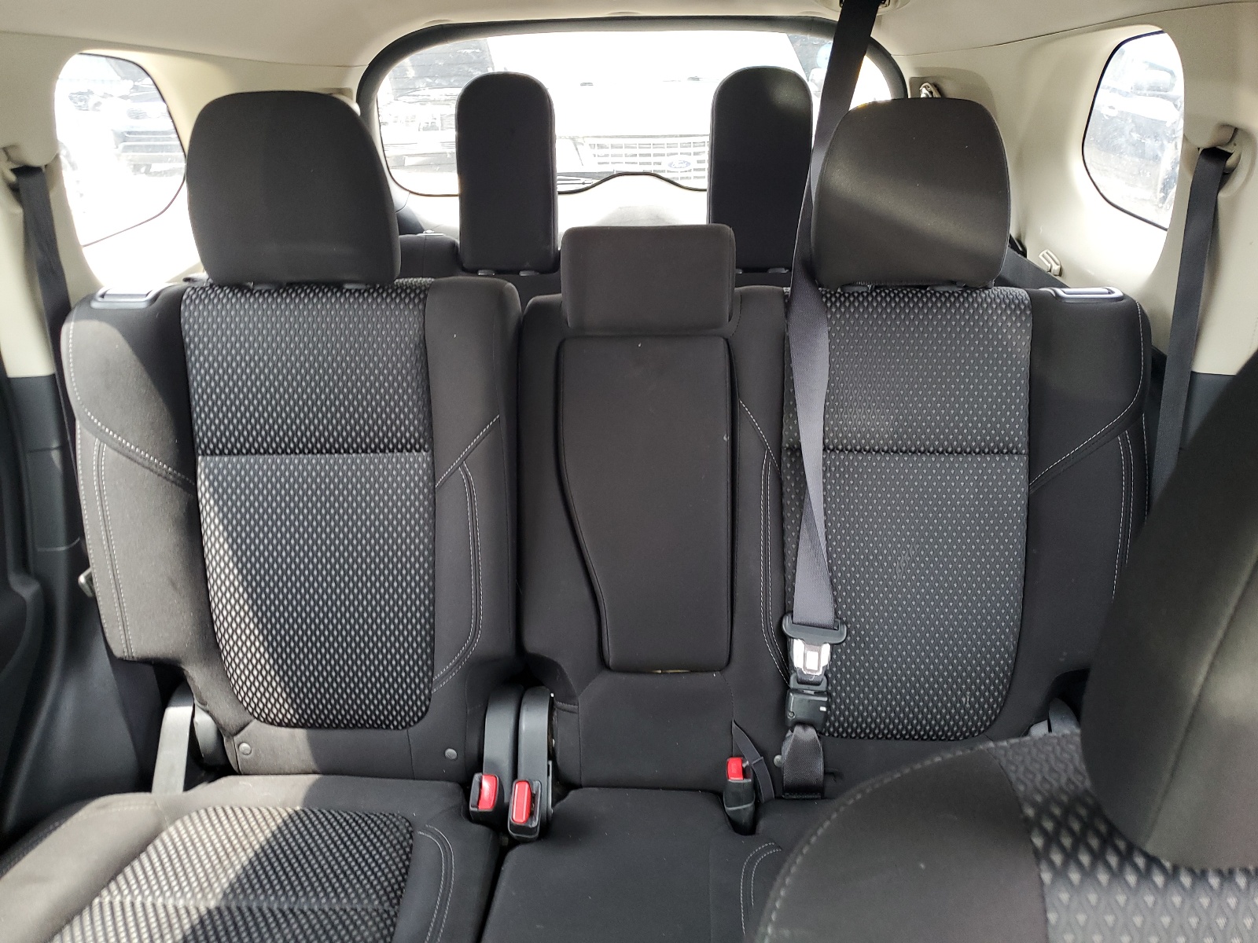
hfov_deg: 67.3
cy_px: 472
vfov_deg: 53.1
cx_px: 629
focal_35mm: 26
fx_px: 945
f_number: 1.5
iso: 91
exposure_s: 1/60.2
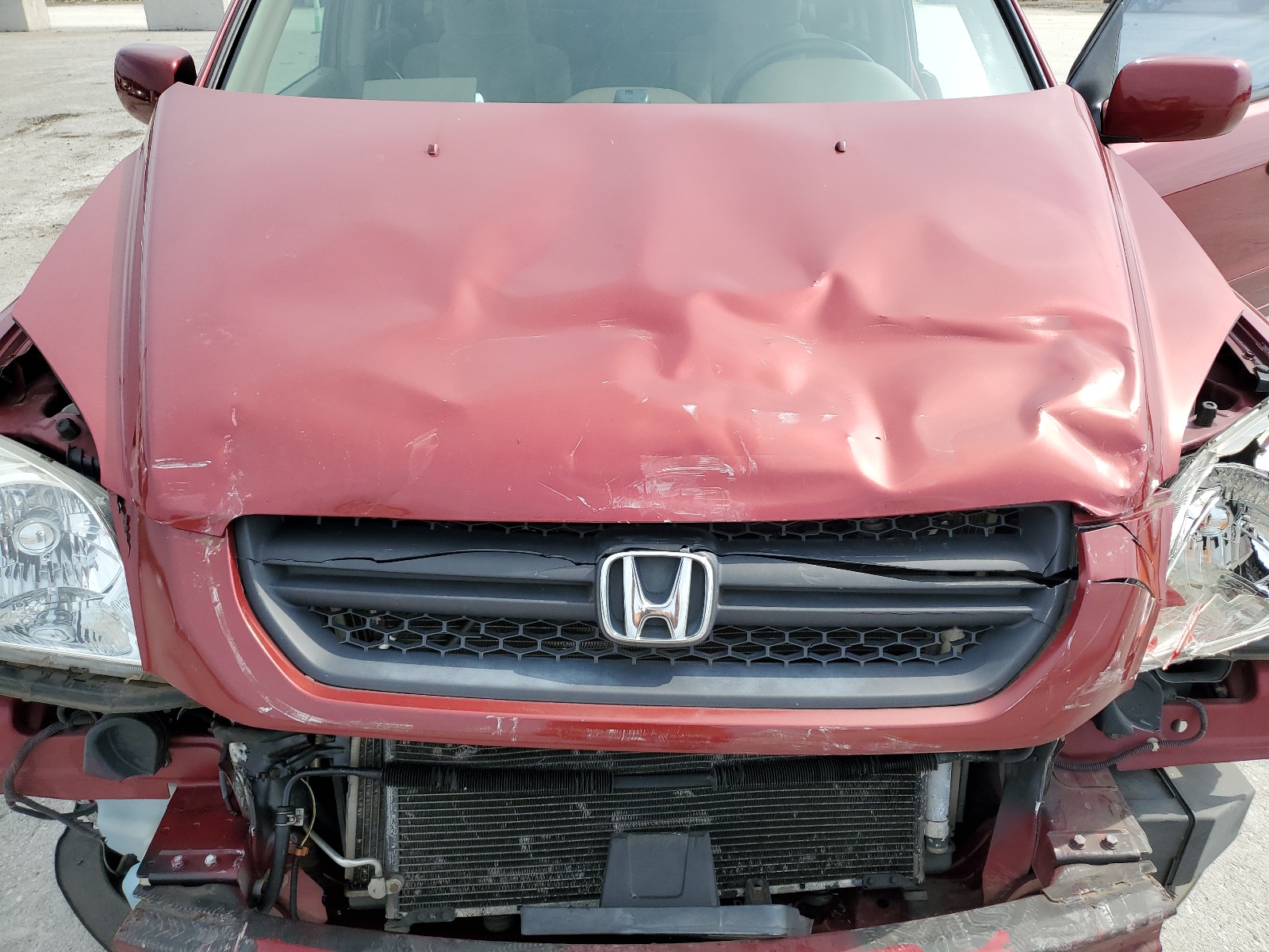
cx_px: 634
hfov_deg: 67.3
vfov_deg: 53.1
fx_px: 953
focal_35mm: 26
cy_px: 476
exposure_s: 1/2000
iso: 50
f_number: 1.5
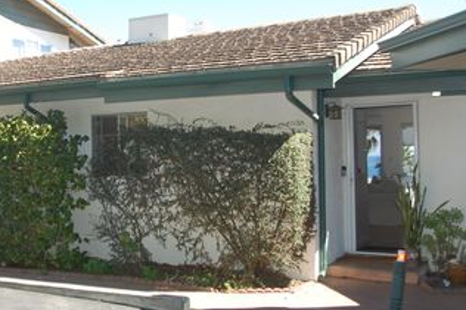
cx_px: 127
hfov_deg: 38.9
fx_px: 644
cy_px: 142
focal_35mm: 50
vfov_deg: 27.0
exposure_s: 1/250
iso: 400
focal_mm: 21
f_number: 8
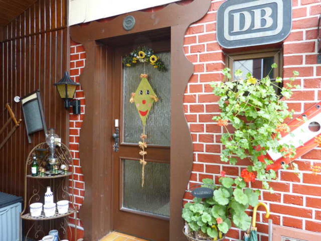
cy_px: 120
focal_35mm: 25
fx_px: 232
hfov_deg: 69.4
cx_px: 160
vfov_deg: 54.9
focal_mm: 4.5
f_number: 2.8
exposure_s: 1/60
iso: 250
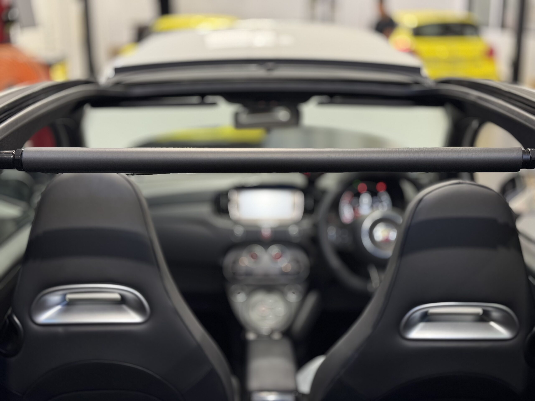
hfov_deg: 39.7
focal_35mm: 48
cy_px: 200
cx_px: 268
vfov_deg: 30.3
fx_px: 742
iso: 100
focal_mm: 6.76
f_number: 1.78
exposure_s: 1/50
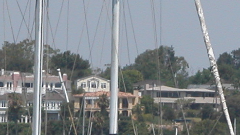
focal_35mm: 900
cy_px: 110
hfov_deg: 2.4
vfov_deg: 1.3
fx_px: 5726
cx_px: 279
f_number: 6.2
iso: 100
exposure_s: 1/502
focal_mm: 41.1
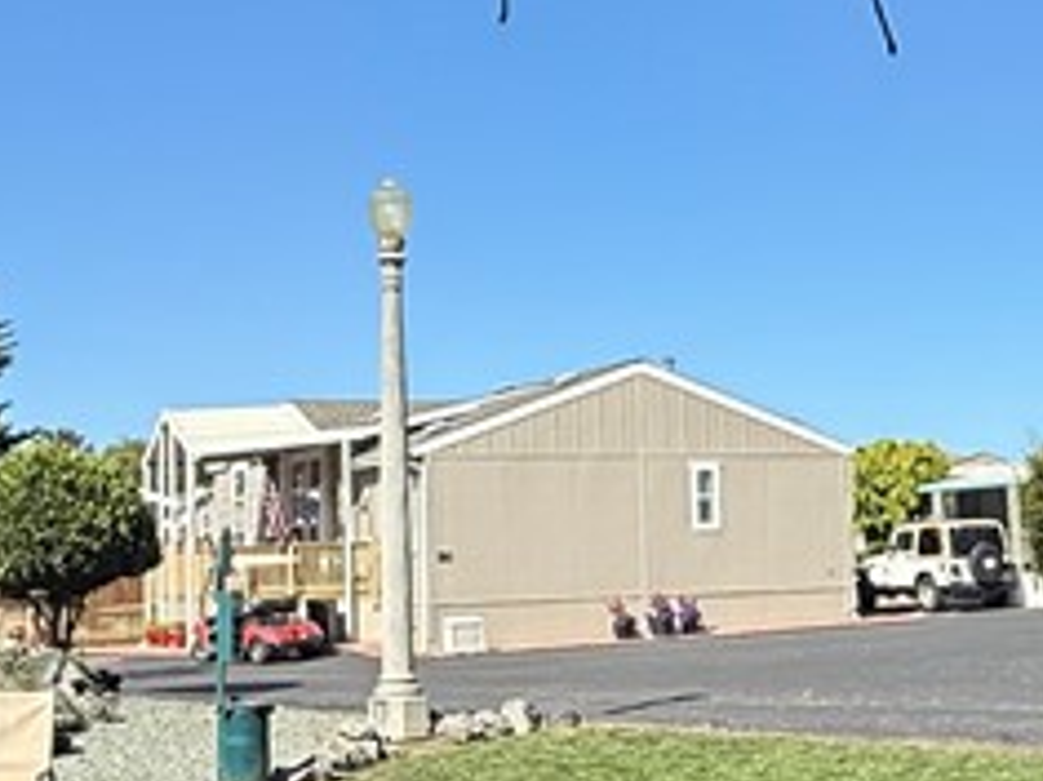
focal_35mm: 61
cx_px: 697
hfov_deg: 31.4
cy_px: 475
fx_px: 1837
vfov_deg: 24.0
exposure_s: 1/2237
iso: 50
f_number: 2.2
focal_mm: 2.22
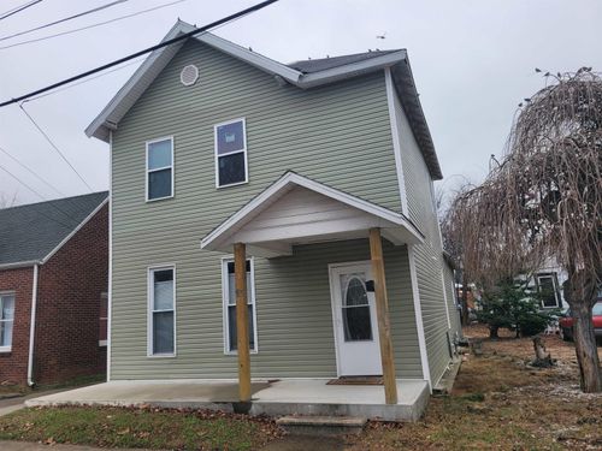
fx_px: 452
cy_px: 226
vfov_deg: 53.1
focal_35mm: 26
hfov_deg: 67.3
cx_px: 301
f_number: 1.8
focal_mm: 5.4
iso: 40
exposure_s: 1/338
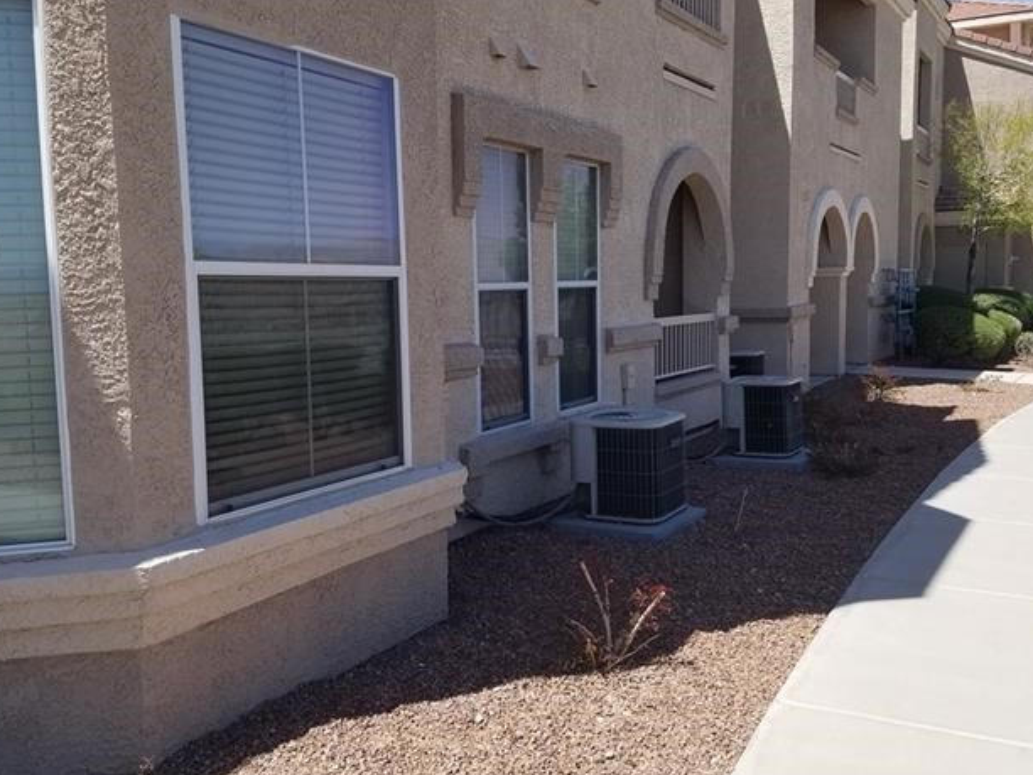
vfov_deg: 41.8
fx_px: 1015
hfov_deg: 53.9
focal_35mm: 34
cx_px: 544
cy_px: 368
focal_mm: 4.2
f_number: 1.7
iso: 50
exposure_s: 1/2880
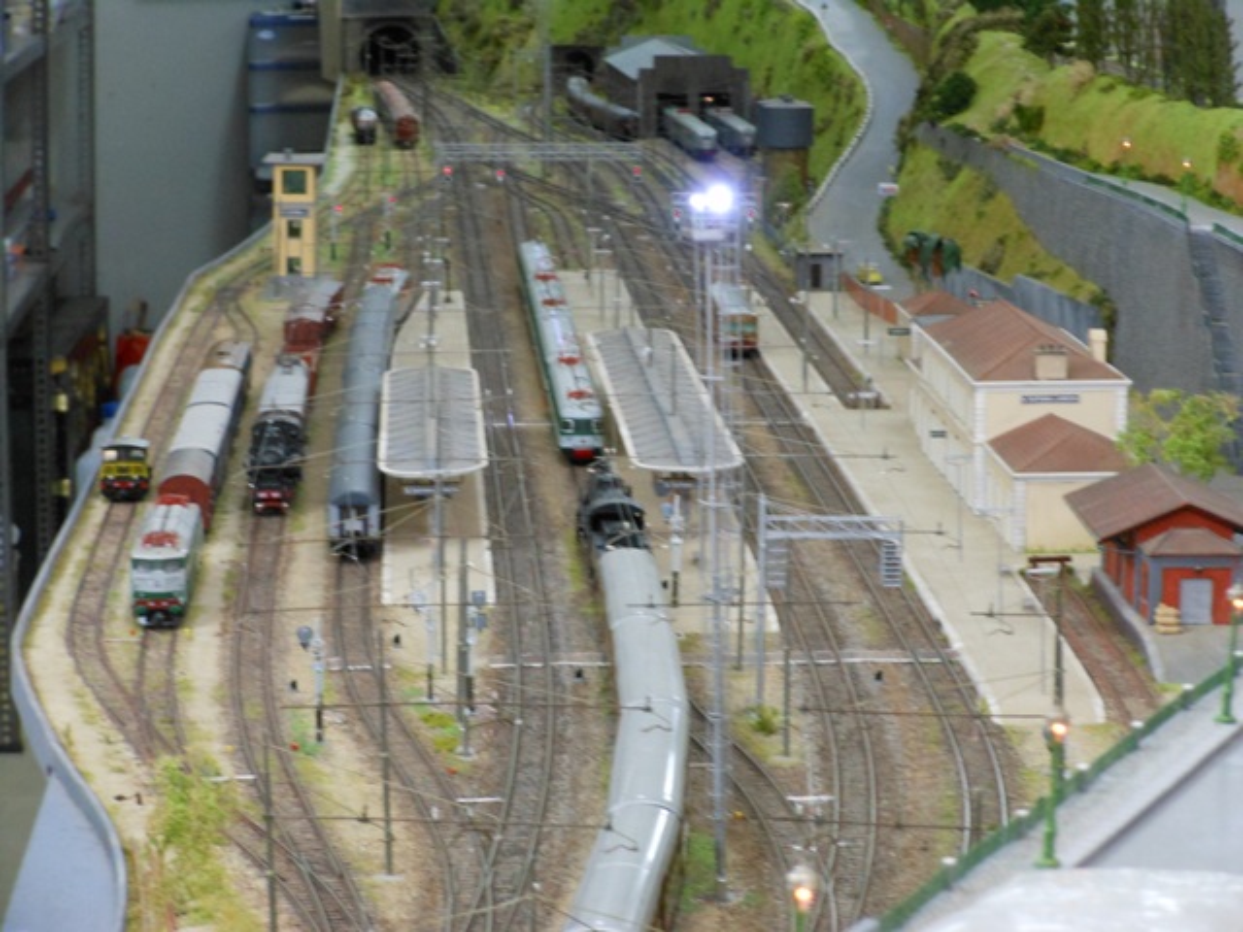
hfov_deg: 16.4
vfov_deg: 12.3
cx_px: 622
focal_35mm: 120
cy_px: 466
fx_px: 4309
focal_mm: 21.5
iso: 400
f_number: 5.4
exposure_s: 1/10
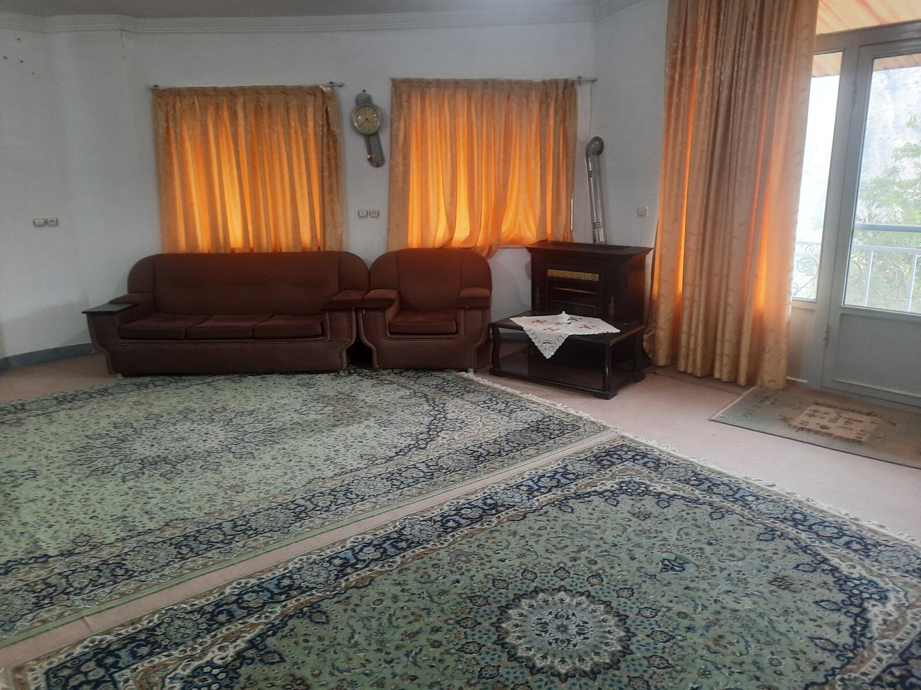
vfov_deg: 54.9
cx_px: 460
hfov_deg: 69.4
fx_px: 665
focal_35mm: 25
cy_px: 345
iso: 160
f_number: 2
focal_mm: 4.6
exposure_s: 1/60
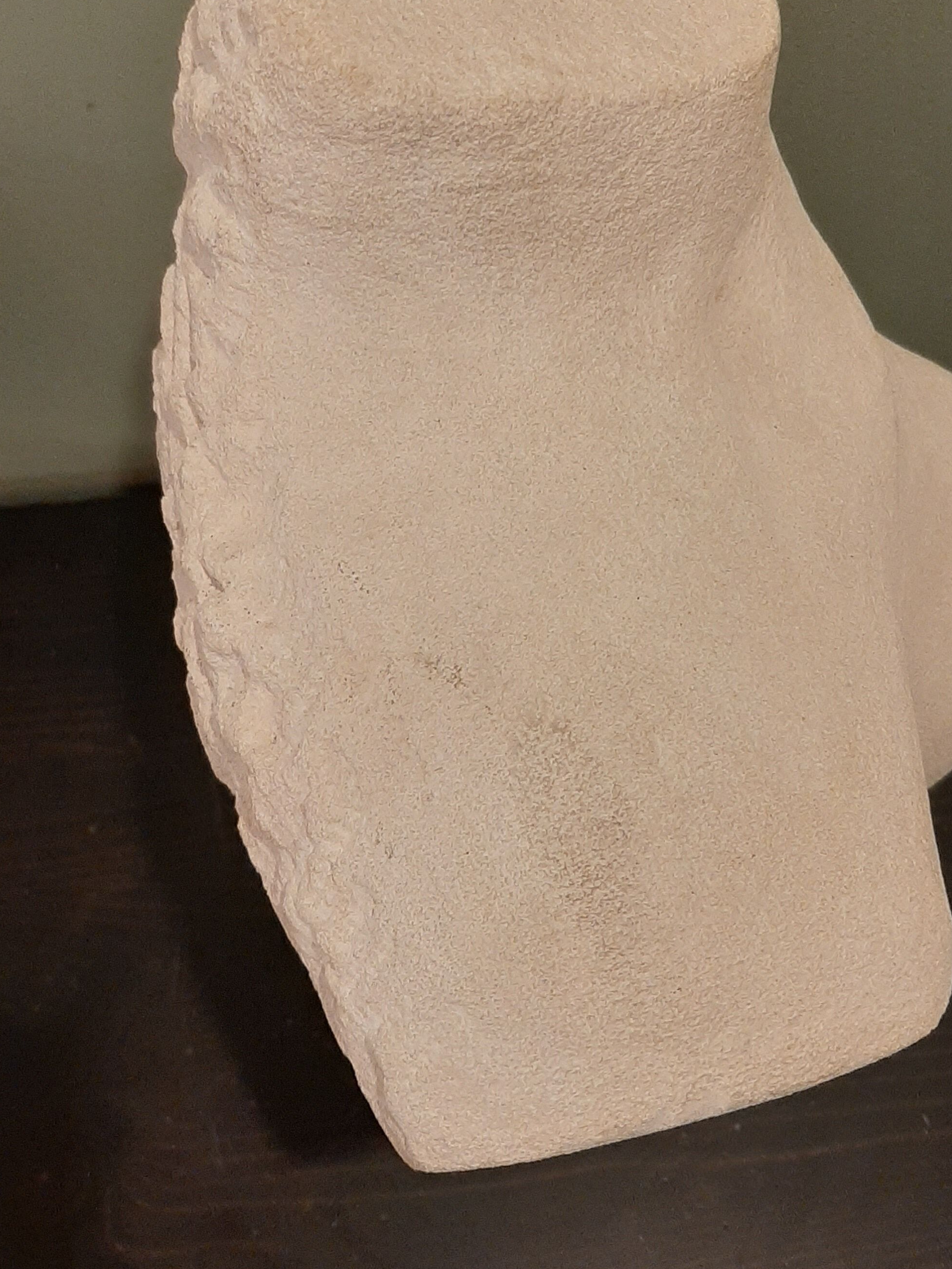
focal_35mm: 40
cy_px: 514
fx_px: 1467
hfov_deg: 35.9
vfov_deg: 46.6
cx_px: 533
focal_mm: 3.93
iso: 250
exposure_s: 1/50
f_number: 1.7
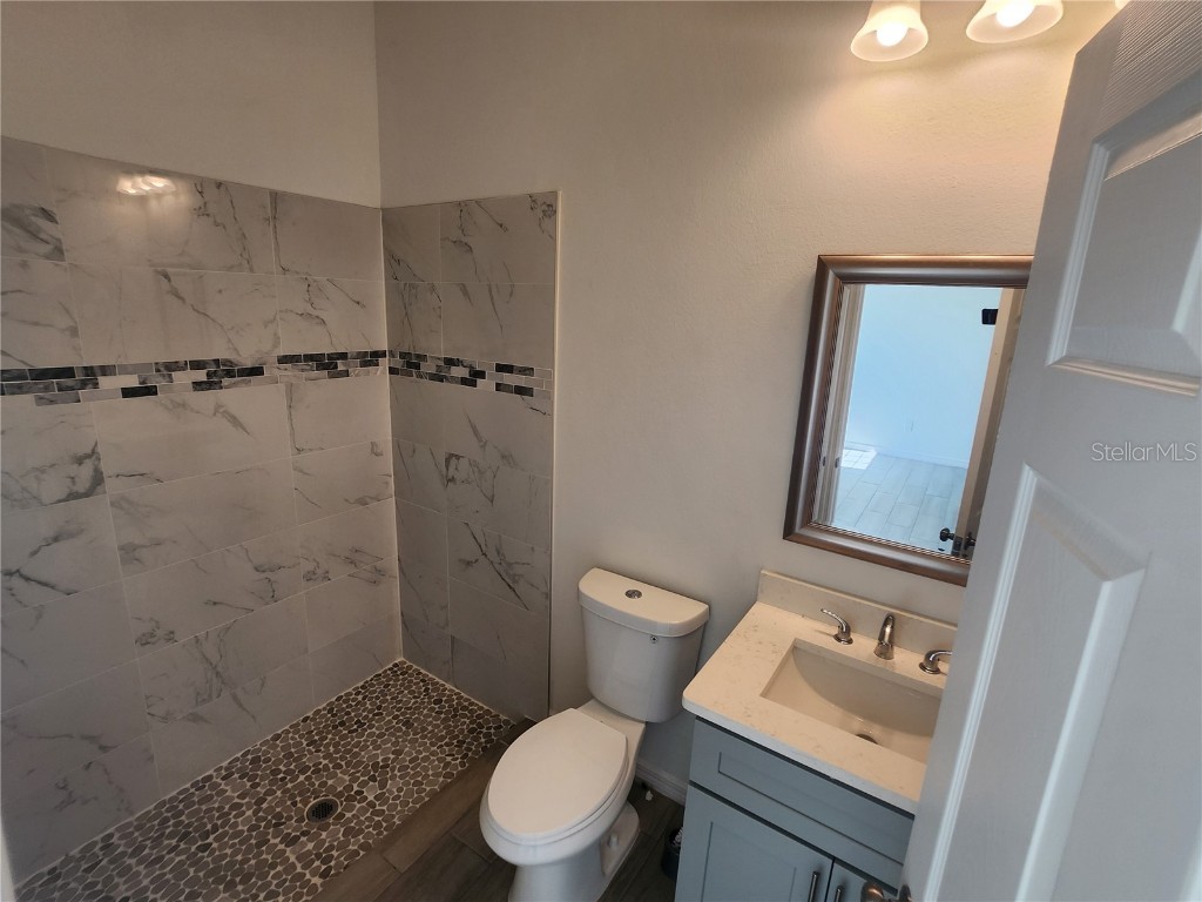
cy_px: 451
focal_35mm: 13
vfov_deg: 89.9
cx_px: 601
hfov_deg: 106.2
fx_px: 451
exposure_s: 1/60
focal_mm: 1.7
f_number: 2.2
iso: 40
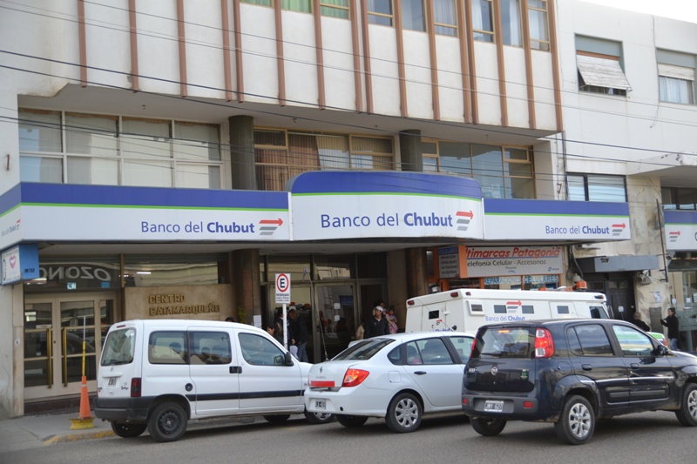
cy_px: 232
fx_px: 842
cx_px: 348
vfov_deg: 30.8
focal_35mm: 44
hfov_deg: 45.0
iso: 400
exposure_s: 1/800
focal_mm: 29
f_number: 4
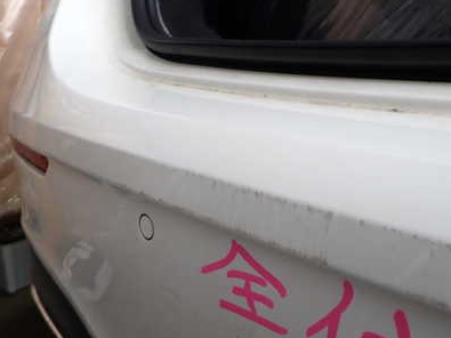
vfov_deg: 37.7
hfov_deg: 49.0
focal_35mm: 38
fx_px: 495
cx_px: 232
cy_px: 168
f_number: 2
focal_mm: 4.5
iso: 100
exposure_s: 1/125
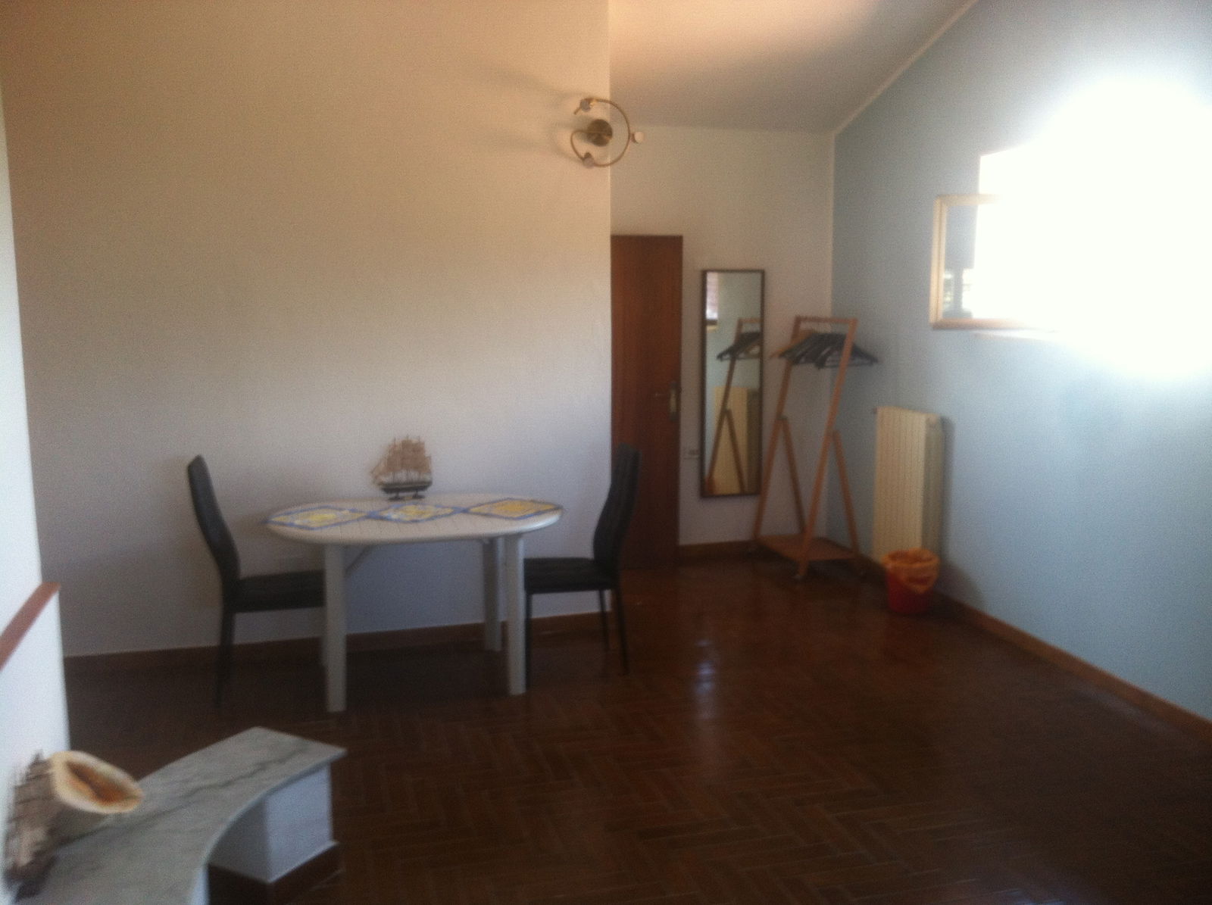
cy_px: 452
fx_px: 1224
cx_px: 606
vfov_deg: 40.6
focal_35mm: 35
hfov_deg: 52.7
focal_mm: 3.85
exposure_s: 1/15
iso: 100
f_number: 2.8
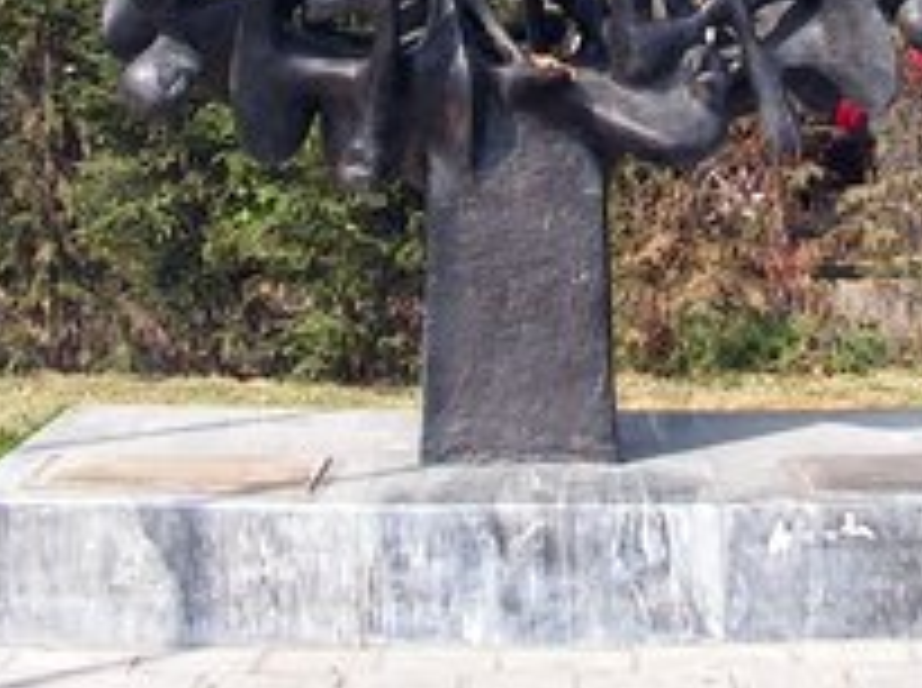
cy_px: -83
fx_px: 2340
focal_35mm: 88
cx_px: 666
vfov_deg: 16.2
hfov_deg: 22.1
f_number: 4.8
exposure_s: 1/200
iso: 64
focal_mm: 6
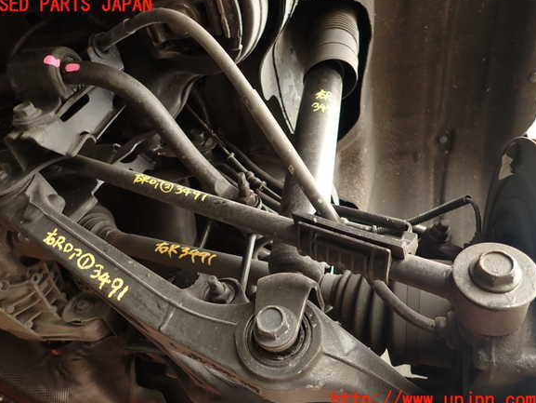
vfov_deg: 53.1
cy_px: 203
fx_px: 403
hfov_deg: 67.3
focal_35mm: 26
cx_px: 262
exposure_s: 1/60
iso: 200
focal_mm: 4.5
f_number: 2
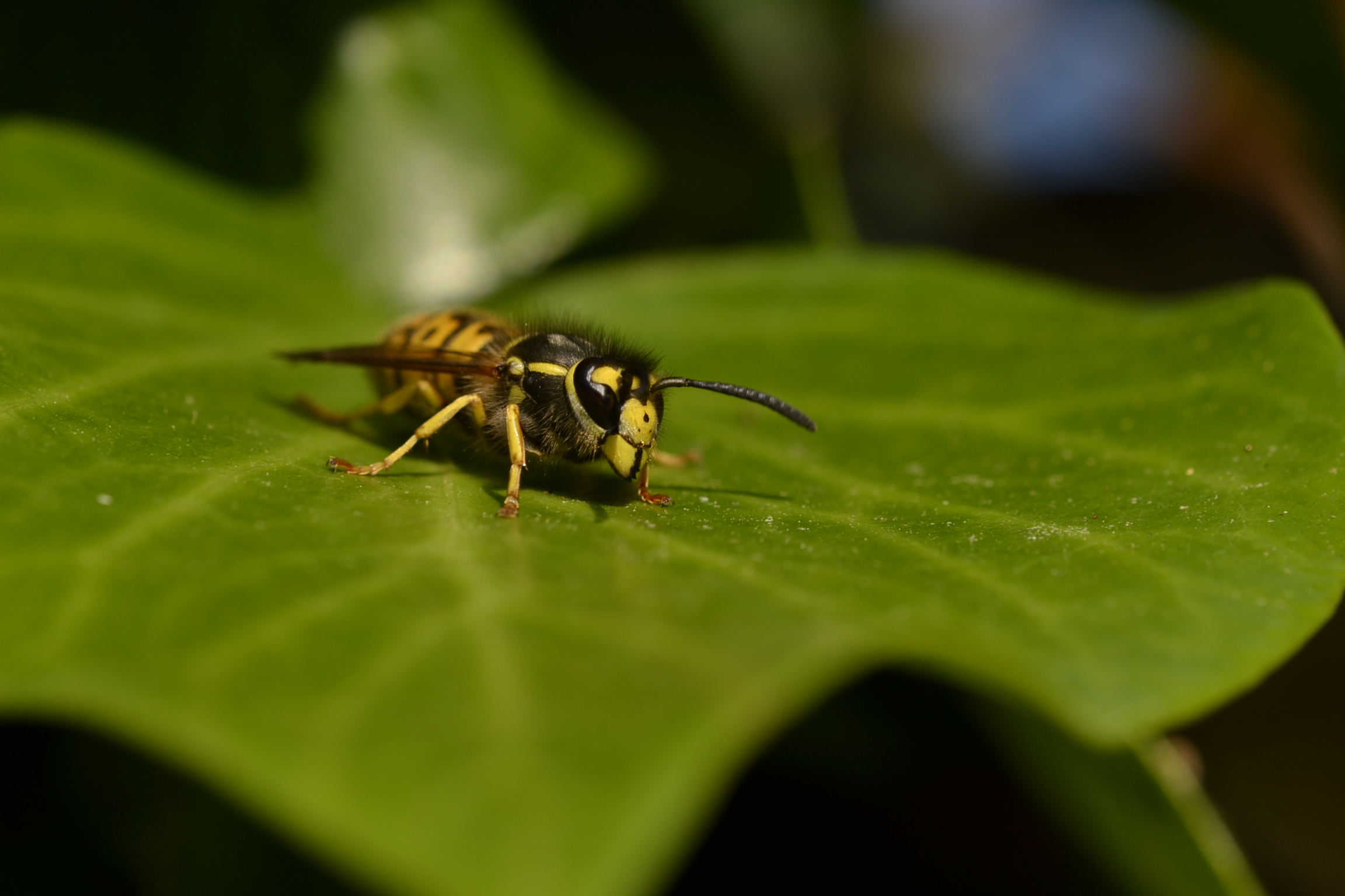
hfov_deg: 16.1
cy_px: 448
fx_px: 4763
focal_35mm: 128
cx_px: 672
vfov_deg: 10.8
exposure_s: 1/125
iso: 100
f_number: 8
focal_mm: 85
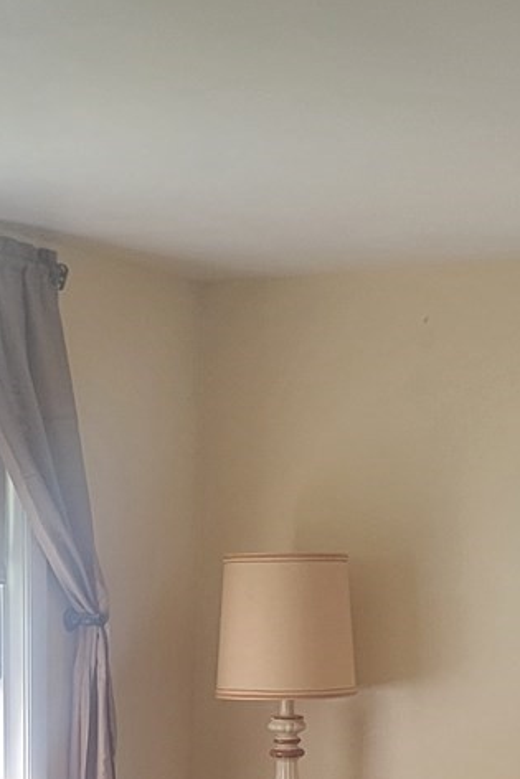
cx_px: 178
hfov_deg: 15.5
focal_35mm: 88
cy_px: 961
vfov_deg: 21.3
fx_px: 1905
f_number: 1.8
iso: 400
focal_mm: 5.4
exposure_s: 1/40
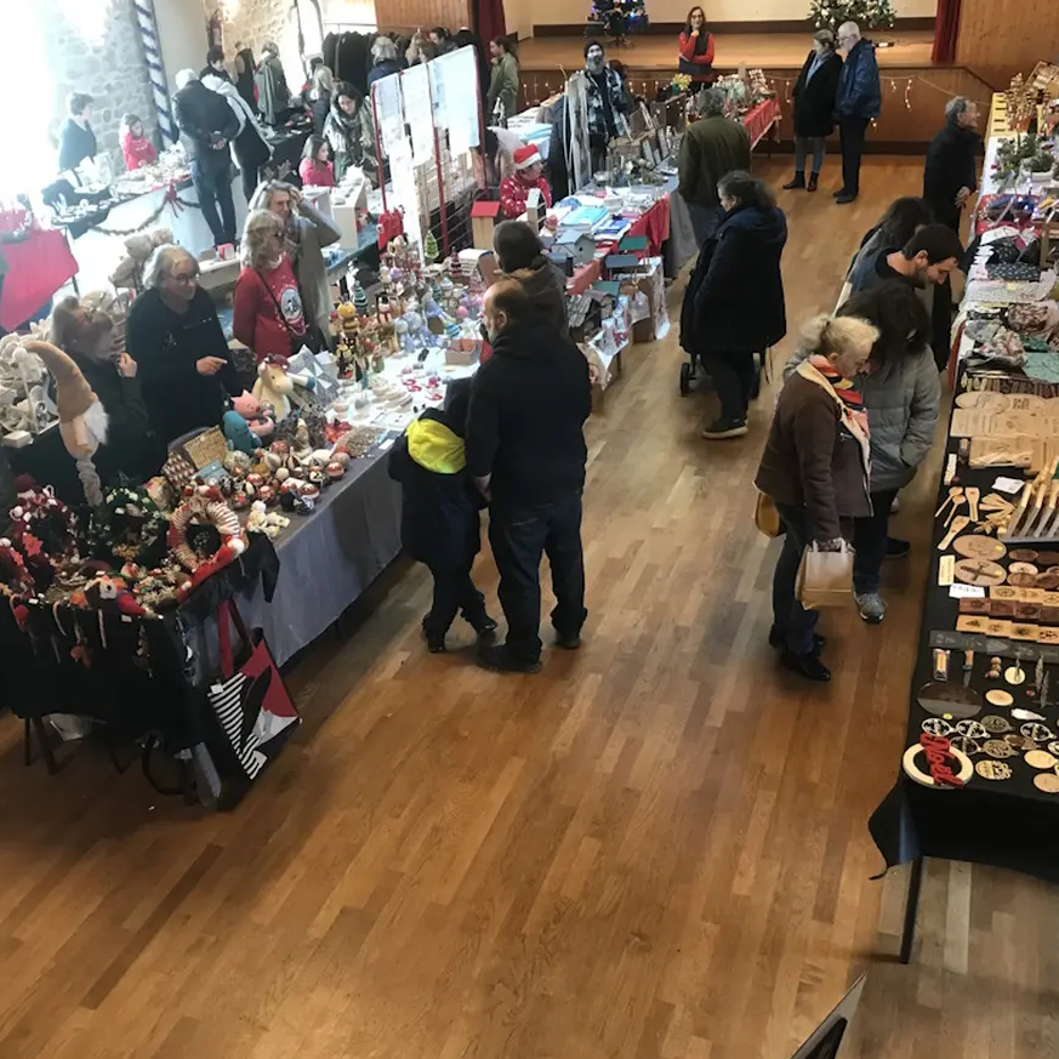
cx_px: 554
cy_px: 536
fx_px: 1177
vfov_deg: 48.4
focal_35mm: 34
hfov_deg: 48.4
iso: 64
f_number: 1.8
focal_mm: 3.99
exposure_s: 1/17
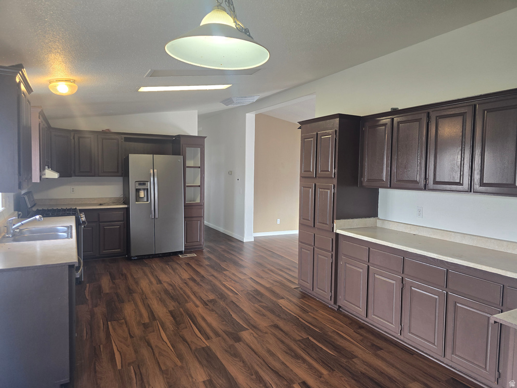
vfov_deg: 58.9
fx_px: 344
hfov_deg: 73.9
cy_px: 194
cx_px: 258
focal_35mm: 23
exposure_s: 1/60
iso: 80
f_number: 1.7
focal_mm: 6.3
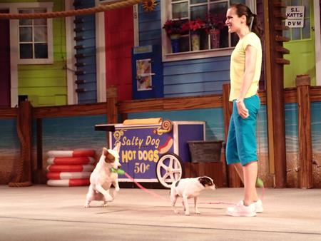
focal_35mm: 80
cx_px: 160
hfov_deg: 24.4
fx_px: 742
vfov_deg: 18.5
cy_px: 120
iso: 500
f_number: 4.4
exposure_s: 1/80
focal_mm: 14.4
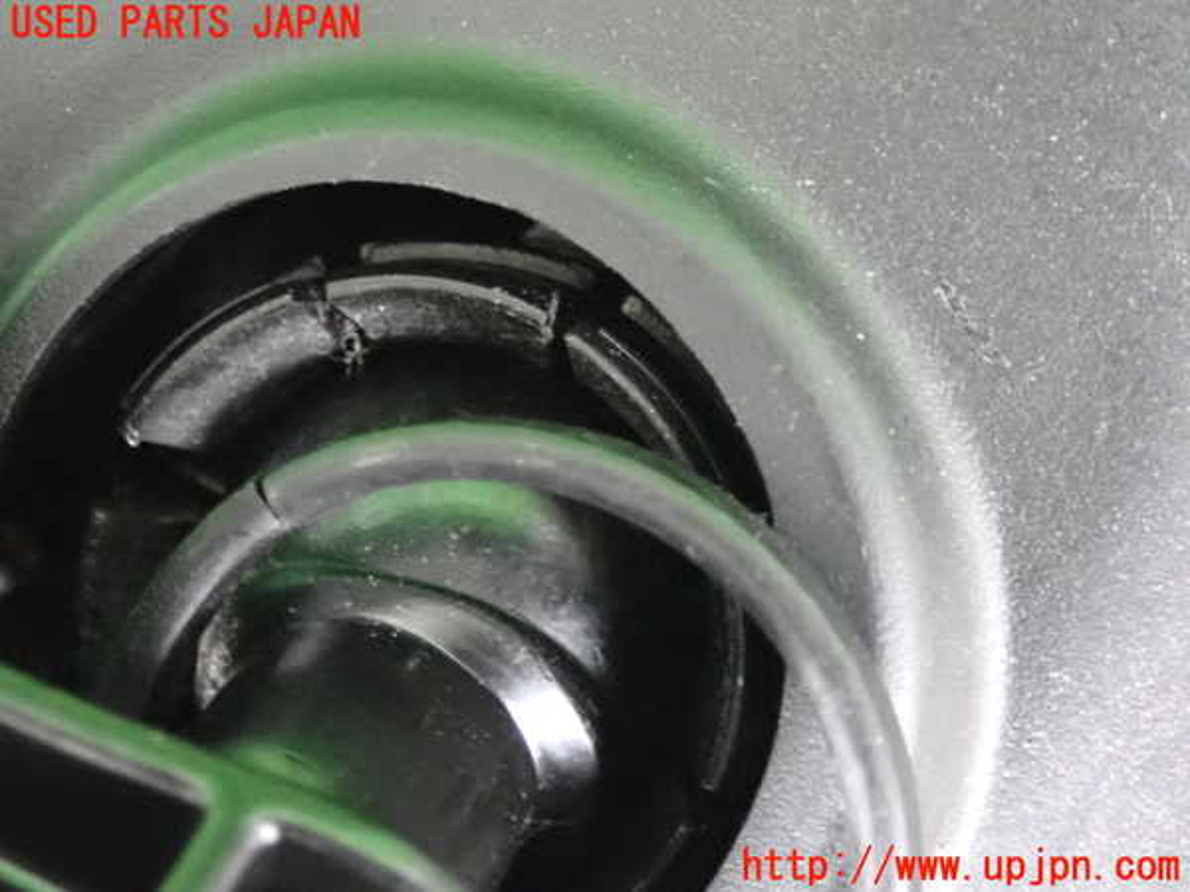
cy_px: 446
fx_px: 2819
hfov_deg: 23.8
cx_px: 595
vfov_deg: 18.0
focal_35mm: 82
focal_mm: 14.62
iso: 5000
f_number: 4.3
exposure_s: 1/40
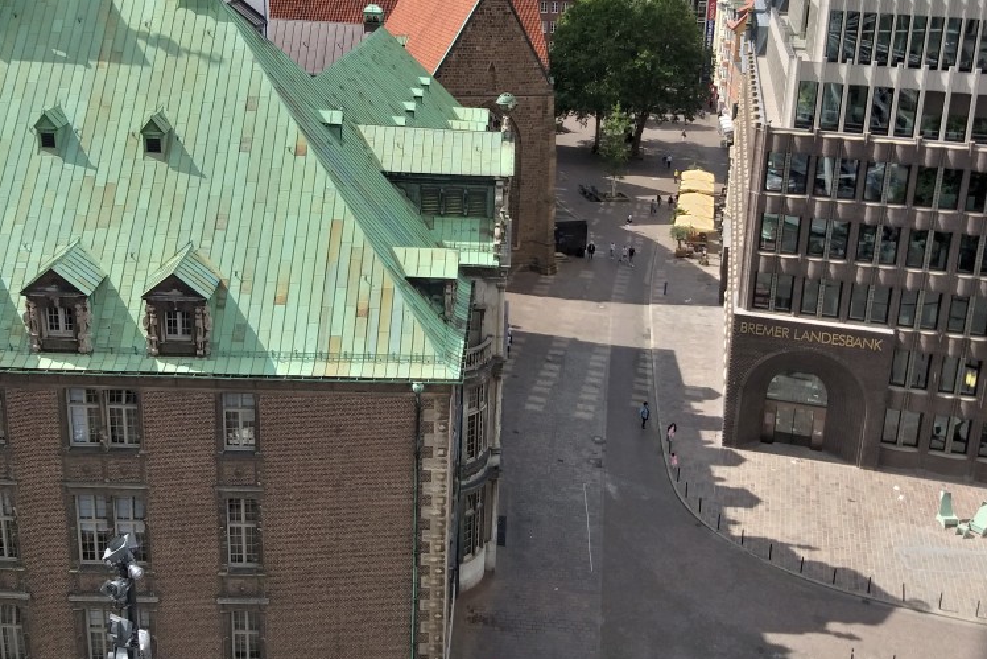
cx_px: 484
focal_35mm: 37
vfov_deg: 35.7
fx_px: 1015
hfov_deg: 51.9
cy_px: 231
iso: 40
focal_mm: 3.93
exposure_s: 1/1839
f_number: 1.7
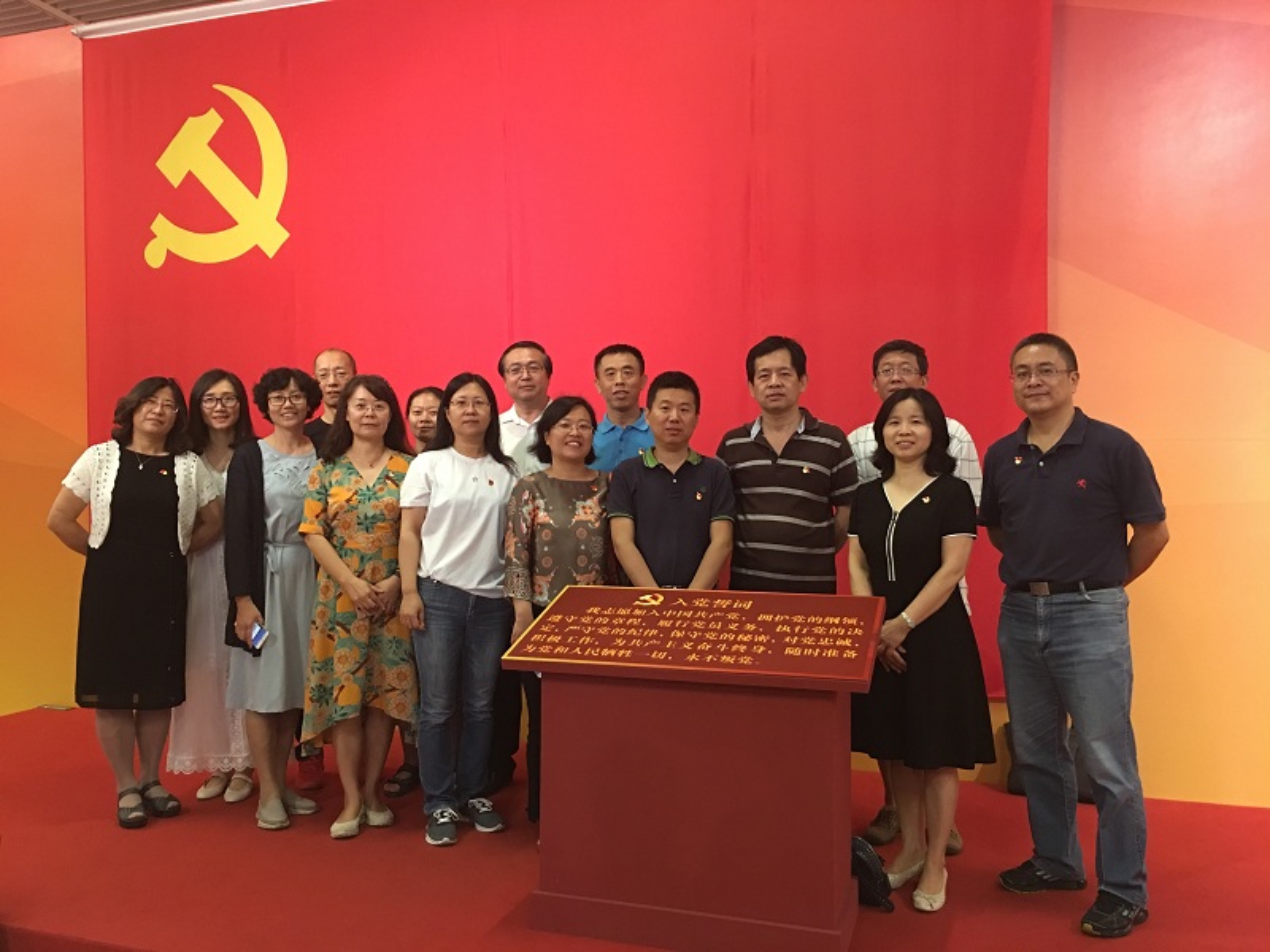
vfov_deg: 48.2
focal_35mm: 29
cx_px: 635
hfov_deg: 61.7
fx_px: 1064
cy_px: 476
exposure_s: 1/4
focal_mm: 4.15
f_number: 2.2
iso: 100
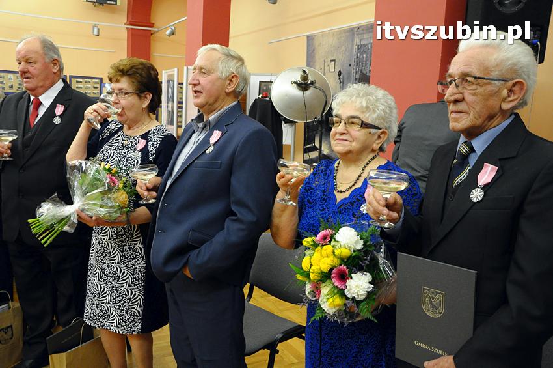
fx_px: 506
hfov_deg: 57.3
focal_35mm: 33
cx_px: 276
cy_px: 184
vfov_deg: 39.9
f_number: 5.6
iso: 2500
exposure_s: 1/80
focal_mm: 22
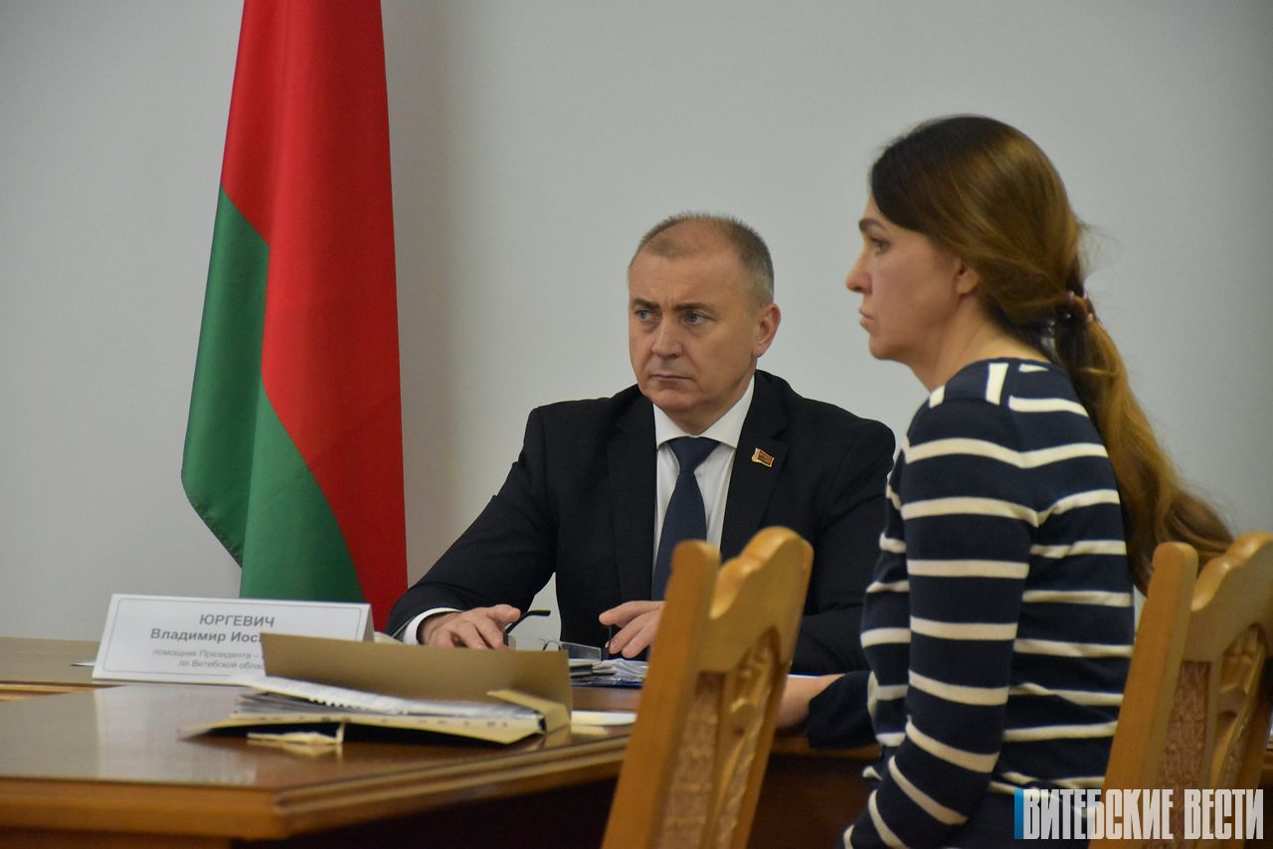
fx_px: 5942
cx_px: 636
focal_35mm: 168
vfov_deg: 8.2
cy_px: 424
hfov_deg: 12.2
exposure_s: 1/250
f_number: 5.6
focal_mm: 112
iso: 3200
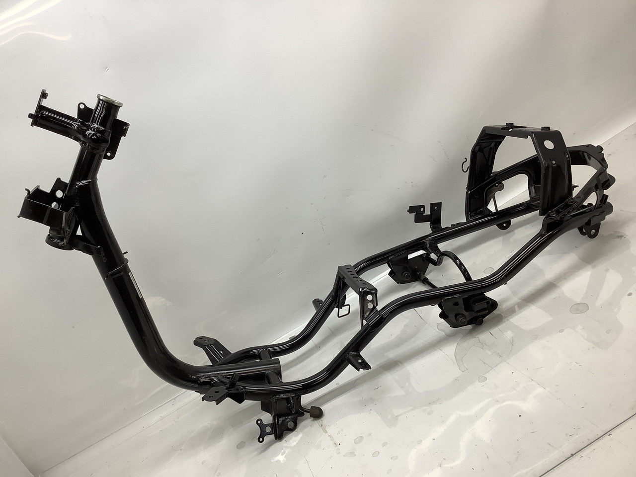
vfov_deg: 45.4
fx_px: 570
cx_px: 318
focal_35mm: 31
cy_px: 238
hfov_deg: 58.4
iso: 40
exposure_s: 1/120
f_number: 2.4
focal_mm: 3.3
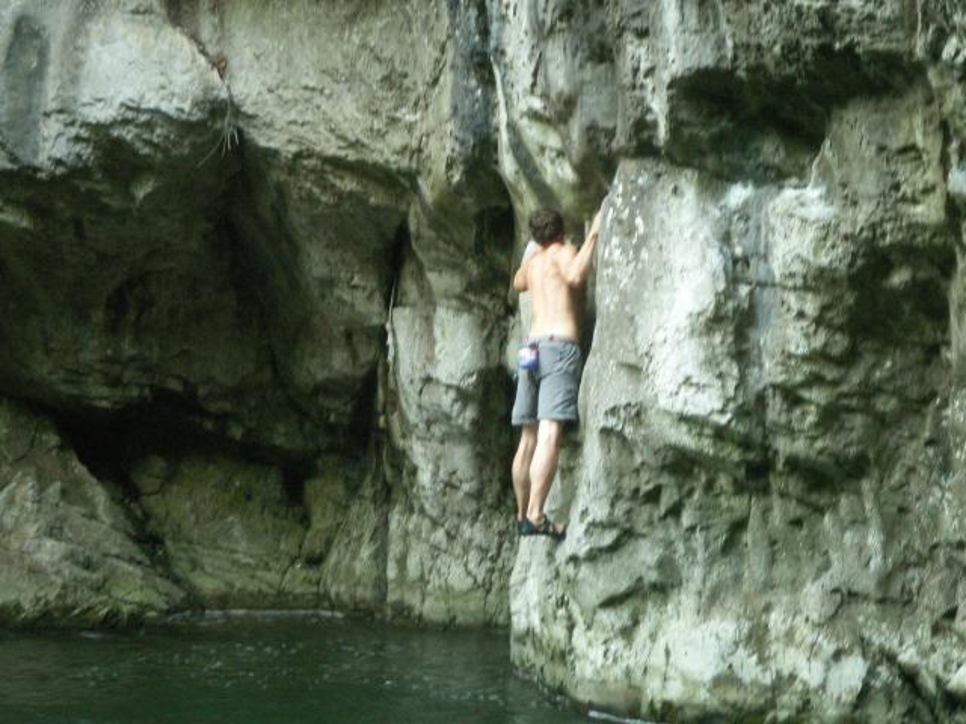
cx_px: 483
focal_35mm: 111
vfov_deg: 13.3
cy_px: 362
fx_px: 3098
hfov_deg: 17.7
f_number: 3.8
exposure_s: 1/10
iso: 160
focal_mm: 23.1
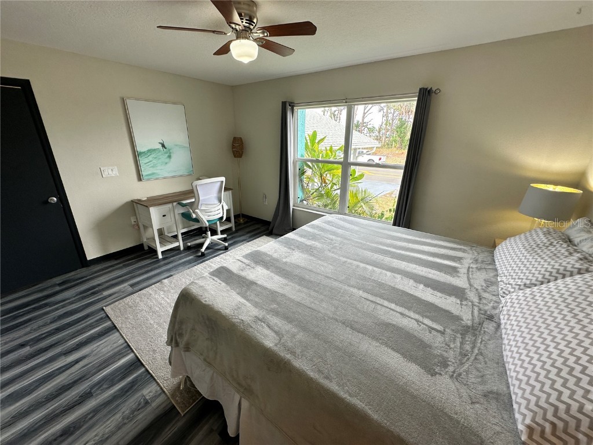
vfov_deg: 85.7
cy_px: 222
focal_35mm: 14
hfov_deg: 102.1
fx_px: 240
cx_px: 296
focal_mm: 2.22
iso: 64
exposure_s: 1/120
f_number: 2.2
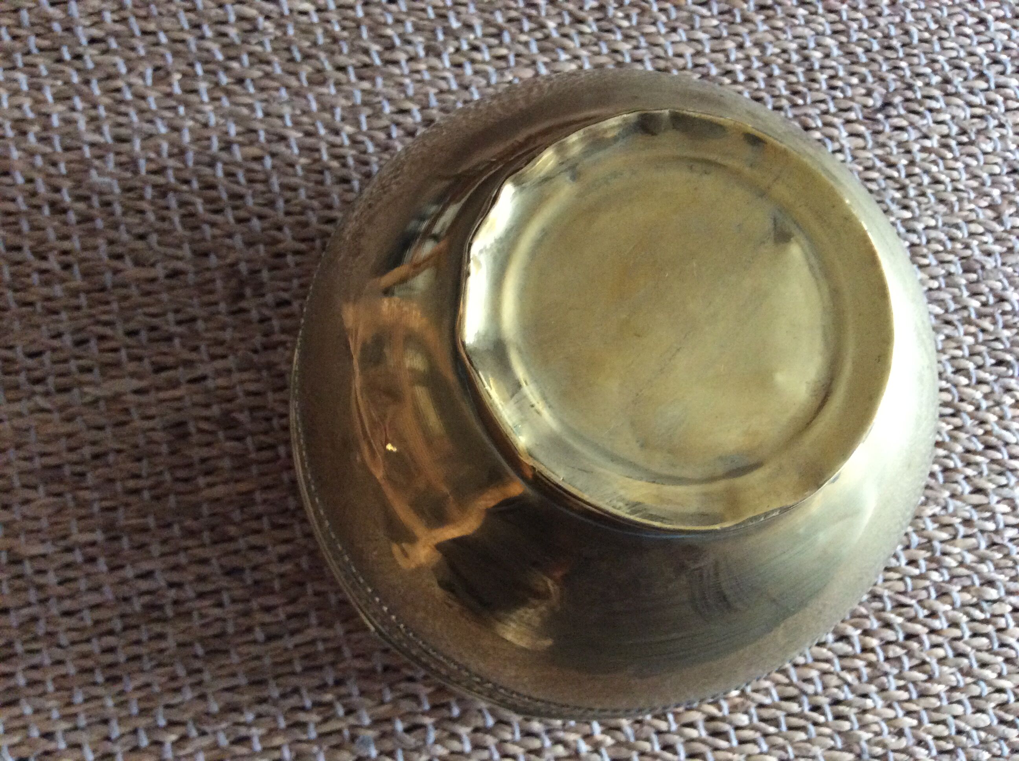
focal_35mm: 32
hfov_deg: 56.9
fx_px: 941
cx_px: 510
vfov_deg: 44.1
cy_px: 380
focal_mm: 3.3
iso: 320
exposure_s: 1/25
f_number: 2.4
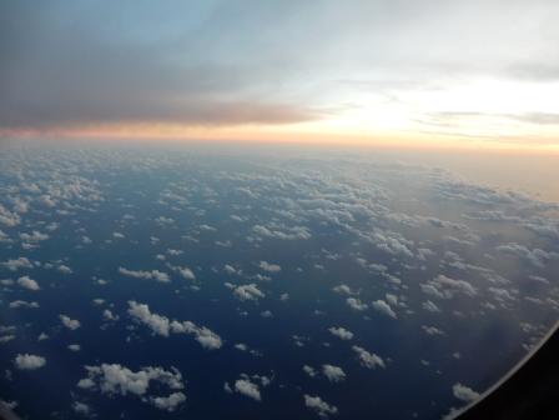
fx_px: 404
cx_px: 280
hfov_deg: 69.4
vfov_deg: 54.9
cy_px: 210
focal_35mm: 25
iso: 125
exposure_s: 1/50
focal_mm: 4.5
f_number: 3.7
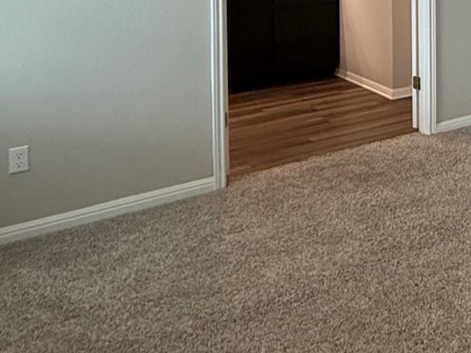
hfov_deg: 31.7
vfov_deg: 26.4
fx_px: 667
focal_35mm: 49
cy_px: -72
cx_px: 580
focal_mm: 2.22
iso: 400
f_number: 2.2
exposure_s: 1/120
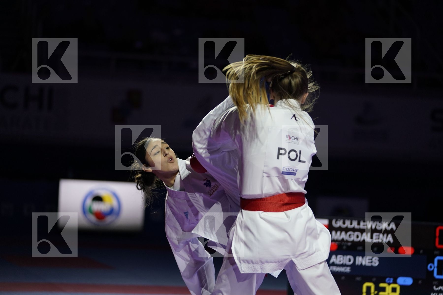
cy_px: 148
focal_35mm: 134
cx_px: 222
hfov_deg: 15.3
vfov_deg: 10.2
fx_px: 1649
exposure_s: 1/1000
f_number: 2.8
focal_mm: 134
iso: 1600
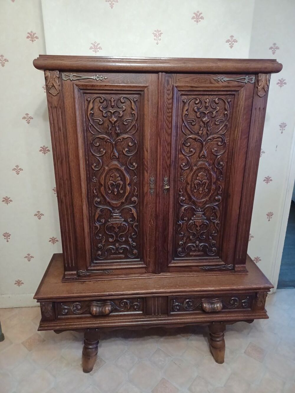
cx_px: 148
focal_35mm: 25
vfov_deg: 69.4
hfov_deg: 54.9
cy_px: 196
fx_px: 284
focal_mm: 4.6
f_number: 1.8
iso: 1000
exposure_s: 1/20
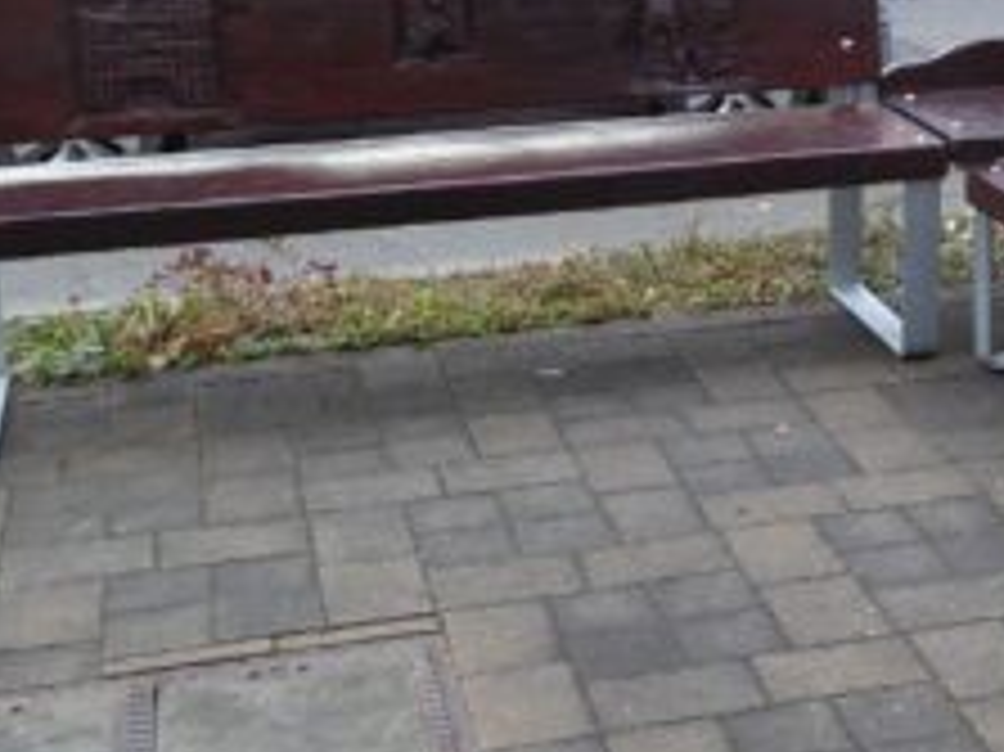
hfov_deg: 35.0
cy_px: 162
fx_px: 1507
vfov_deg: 27.5
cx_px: 882
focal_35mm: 52
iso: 160
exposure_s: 1/60
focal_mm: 5
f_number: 3.5
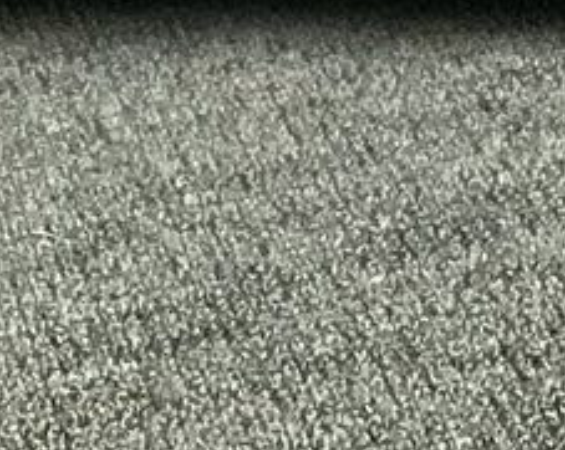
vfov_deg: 7.2
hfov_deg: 9.6
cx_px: 203
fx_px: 3373
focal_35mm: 202
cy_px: -561
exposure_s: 1/60
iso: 320
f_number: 2.4
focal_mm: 3.3
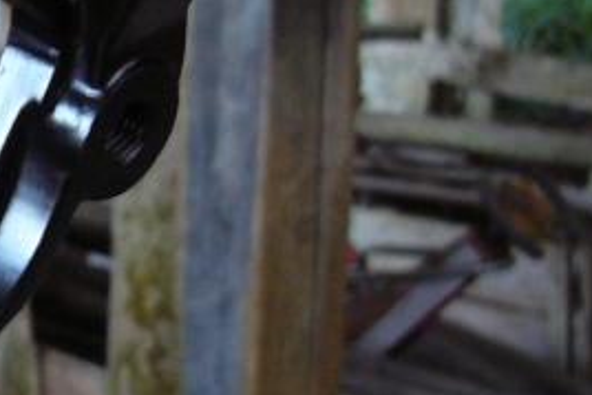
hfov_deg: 22.6
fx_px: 1431
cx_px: 20
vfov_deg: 15.7
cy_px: 168
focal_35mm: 87
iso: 200
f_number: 2.8
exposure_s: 1/8
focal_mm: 5.8
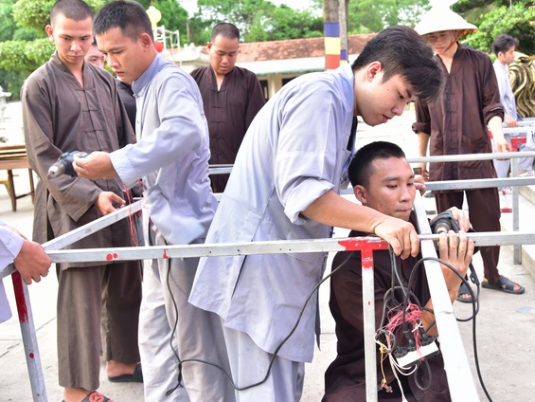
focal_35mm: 42
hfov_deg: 44.7
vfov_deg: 34.4
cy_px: 198
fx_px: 649
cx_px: 294
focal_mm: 38
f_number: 5.6
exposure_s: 1/80
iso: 320
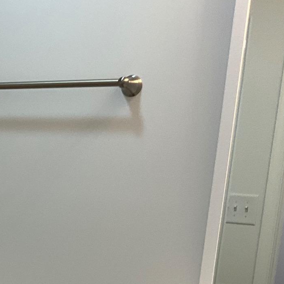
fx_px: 696
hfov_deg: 21.1
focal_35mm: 75
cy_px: 282
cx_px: -75
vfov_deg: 22.2
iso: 32
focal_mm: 3
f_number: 1.8
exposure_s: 1/60
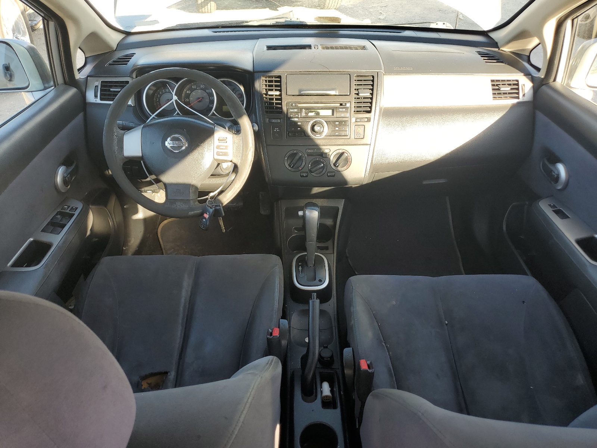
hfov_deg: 67.3
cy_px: 224
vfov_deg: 53.1
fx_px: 448
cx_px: 298
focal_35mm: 26
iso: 50
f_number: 1.5
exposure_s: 1/185
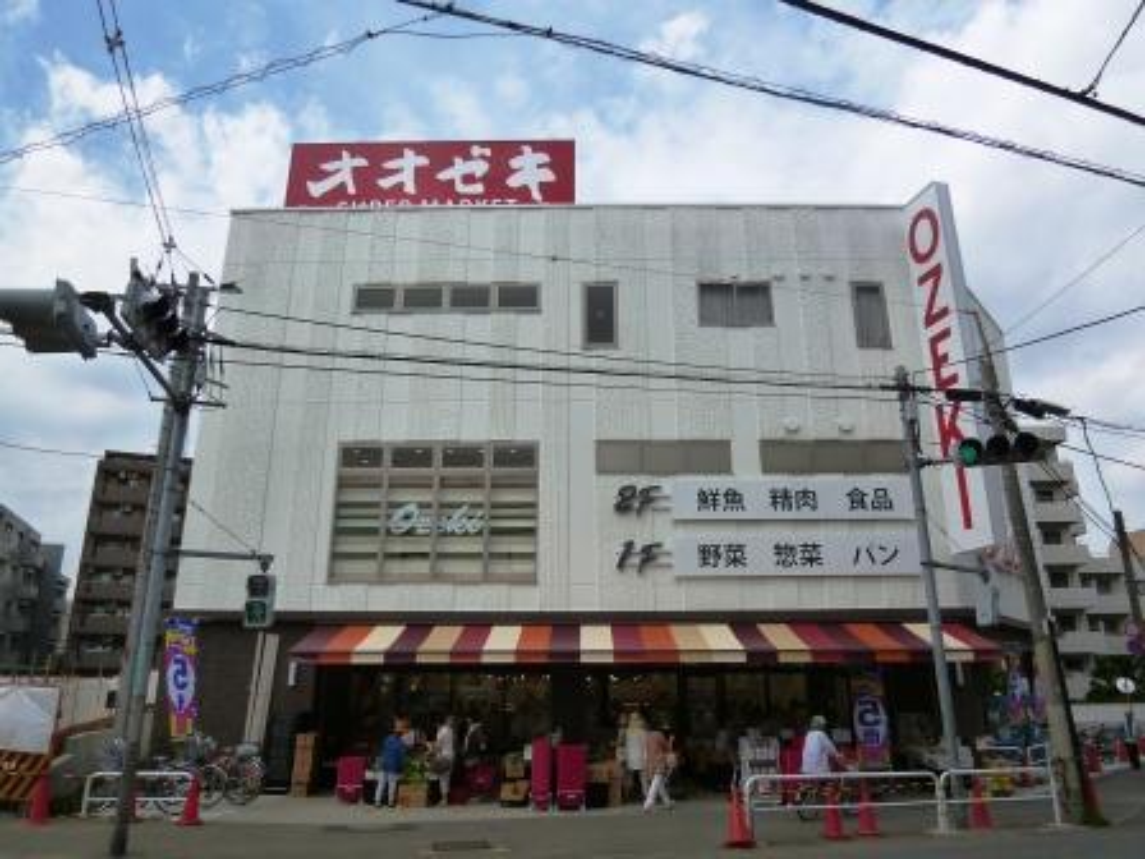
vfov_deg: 56.8
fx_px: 794
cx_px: 572
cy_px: 430
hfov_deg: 71.6
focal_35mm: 24
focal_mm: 4.3
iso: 160
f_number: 8
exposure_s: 1/250
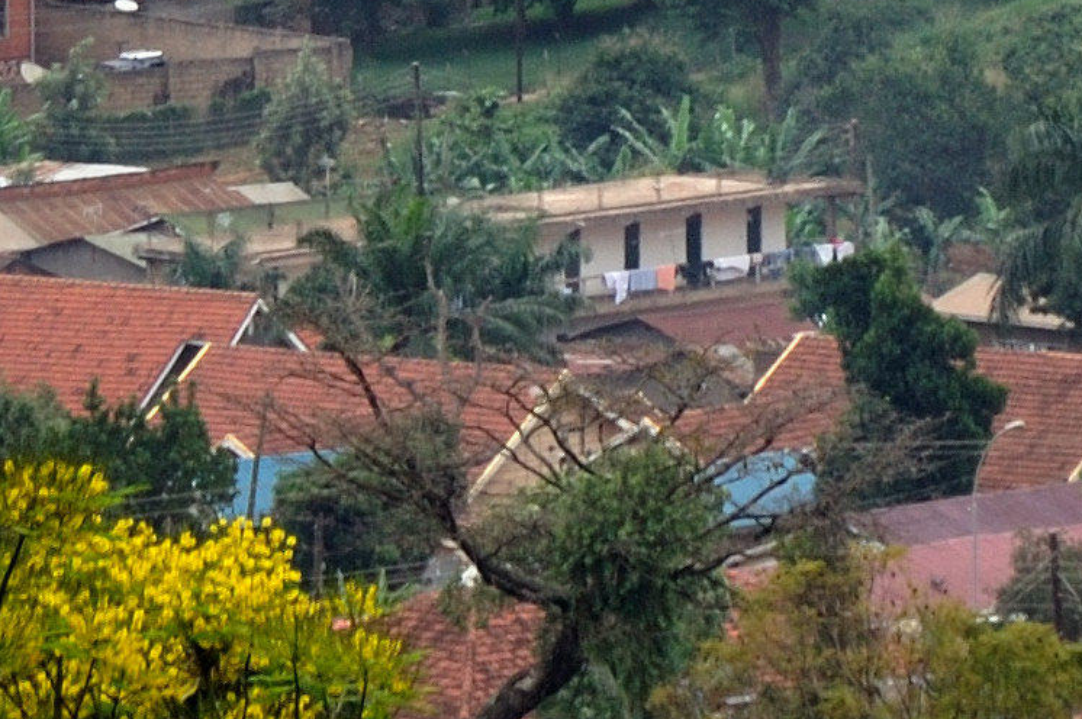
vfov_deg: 1.5
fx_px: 27172
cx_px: 683
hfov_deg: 2.3
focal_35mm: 905
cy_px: -1309
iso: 200
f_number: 9
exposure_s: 1/160
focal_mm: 105
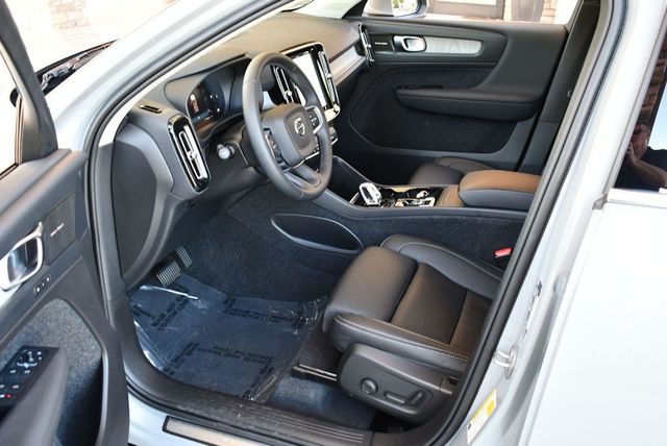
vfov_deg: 36.9
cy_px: 223
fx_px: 668
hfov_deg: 53.1
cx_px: 334
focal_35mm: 36
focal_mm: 18
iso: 1000
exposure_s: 1/125
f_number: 3.5
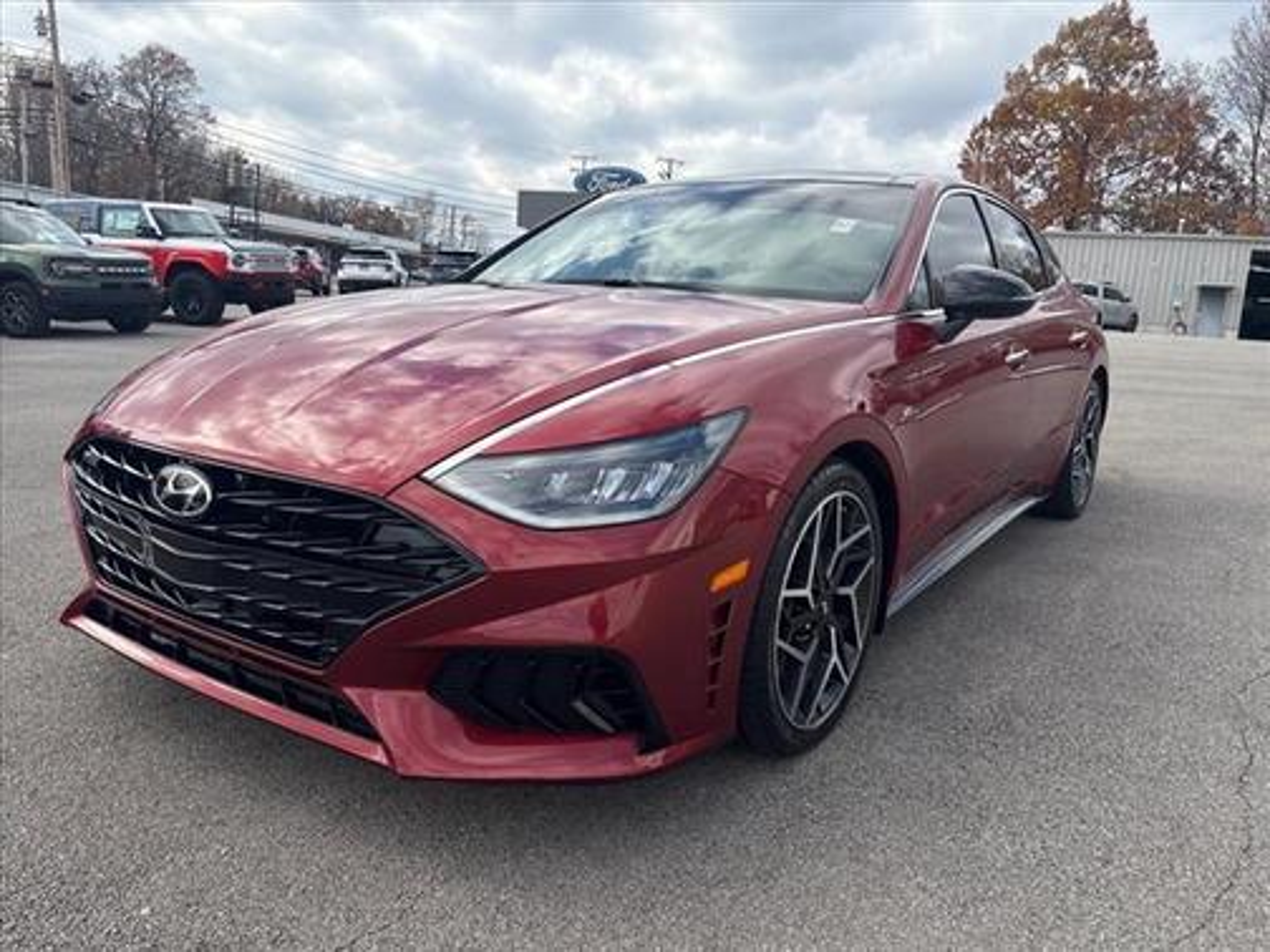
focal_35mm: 26
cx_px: 635
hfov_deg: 67.3
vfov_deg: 53.1
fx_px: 954
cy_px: 476
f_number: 1.6
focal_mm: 5.96
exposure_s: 1/3125
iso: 50
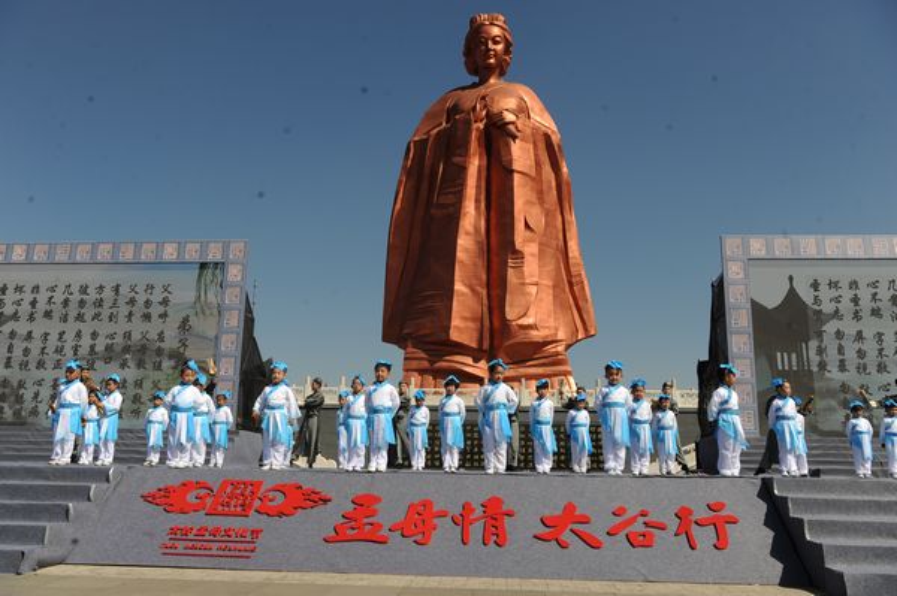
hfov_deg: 60.3
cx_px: 448
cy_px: 298
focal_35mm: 31
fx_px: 772
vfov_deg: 42.3
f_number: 8
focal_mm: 31
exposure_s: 1/640
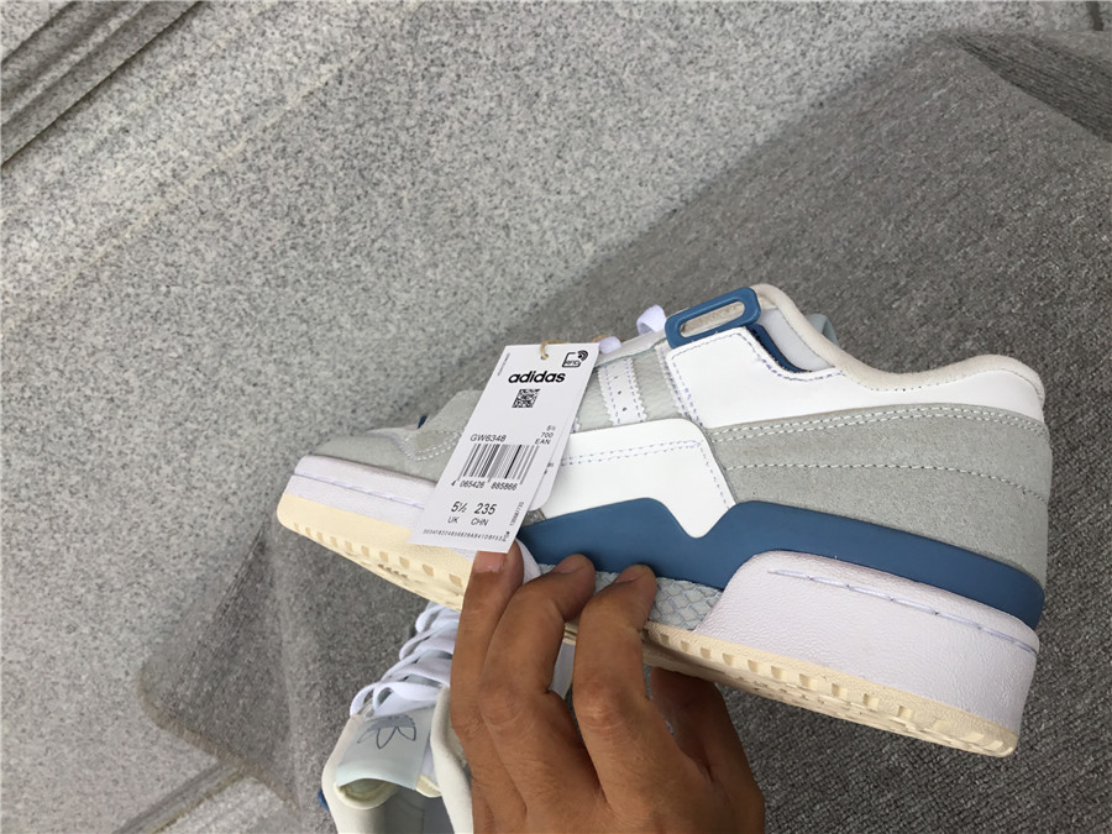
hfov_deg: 58.4
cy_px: 417
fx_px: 996
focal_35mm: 31
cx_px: 556
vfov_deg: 45.4
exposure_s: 1/177
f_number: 2.4
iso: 25
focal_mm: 3.3
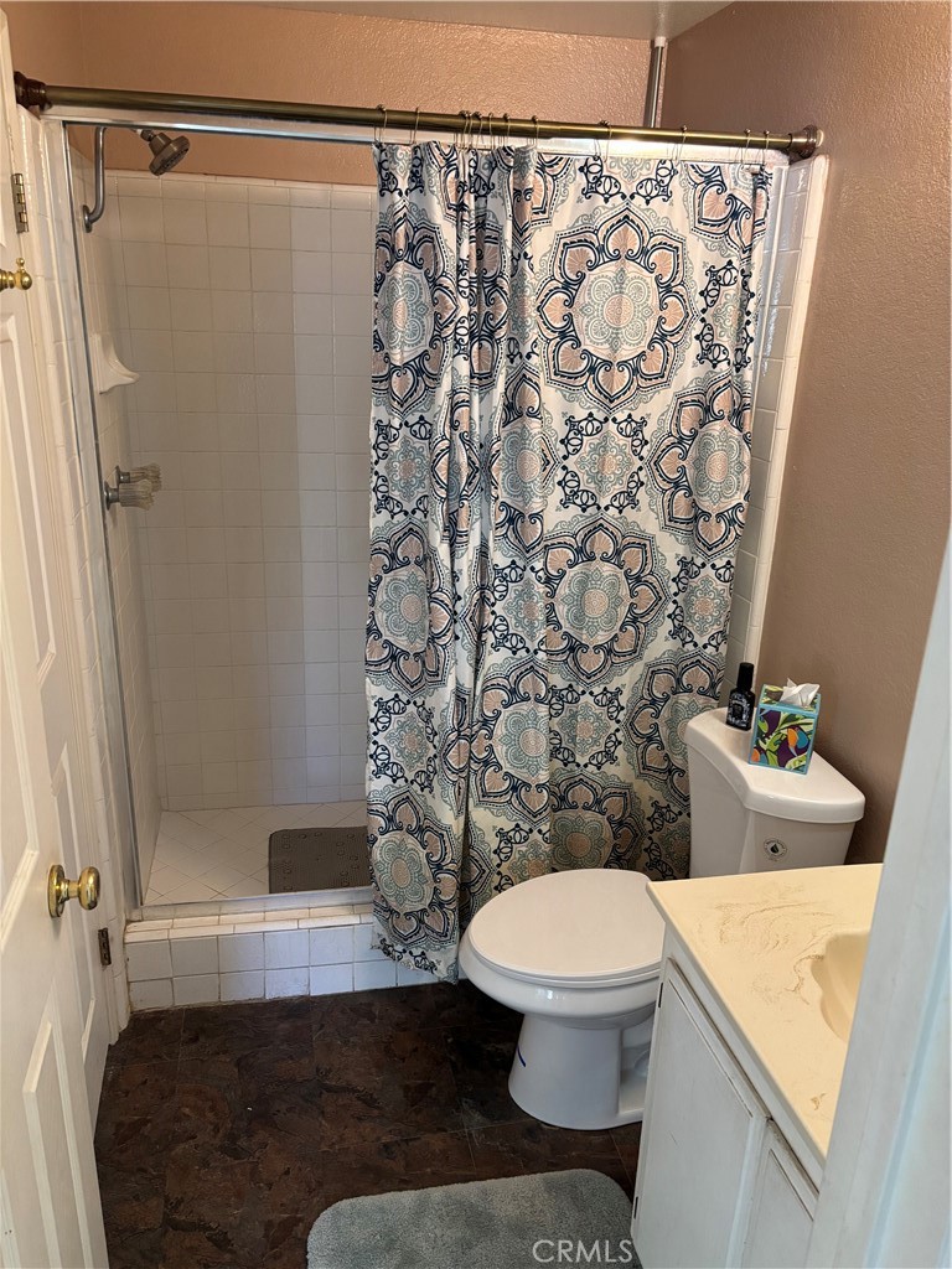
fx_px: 953
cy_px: 634
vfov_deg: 67.3
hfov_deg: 53.1
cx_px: 476
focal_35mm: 26
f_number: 1.6
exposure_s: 1/60
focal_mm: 5.96
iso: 250
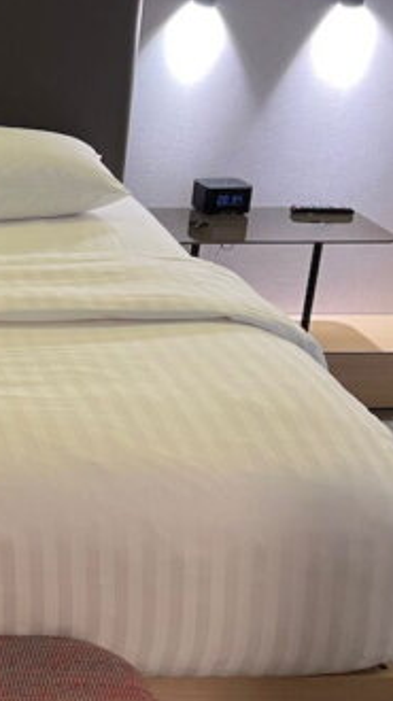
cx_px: -198
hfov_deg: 16.6
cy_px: 448
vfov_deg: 31.7
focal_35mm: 66
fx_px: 1226
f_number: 1.5
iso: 160
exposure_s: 1/50
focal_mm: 5.7
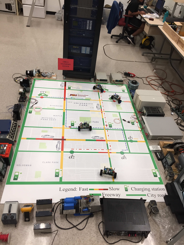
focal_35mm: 29
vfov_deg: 61.7
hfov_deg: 48.2
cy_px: 122
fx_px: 206
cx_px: 92
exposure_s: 1/40
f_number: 2.2
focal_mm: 4.15
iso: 32
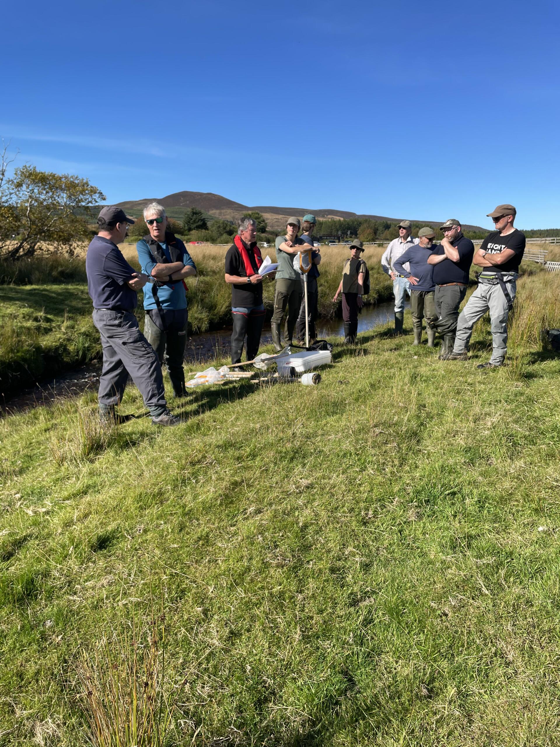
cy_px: 374
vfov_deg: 67.3
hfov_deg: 53.1
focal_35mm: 26
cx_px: 280
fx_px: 561
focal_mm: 4.2
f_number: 1.6
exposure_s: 1/1887
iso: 32
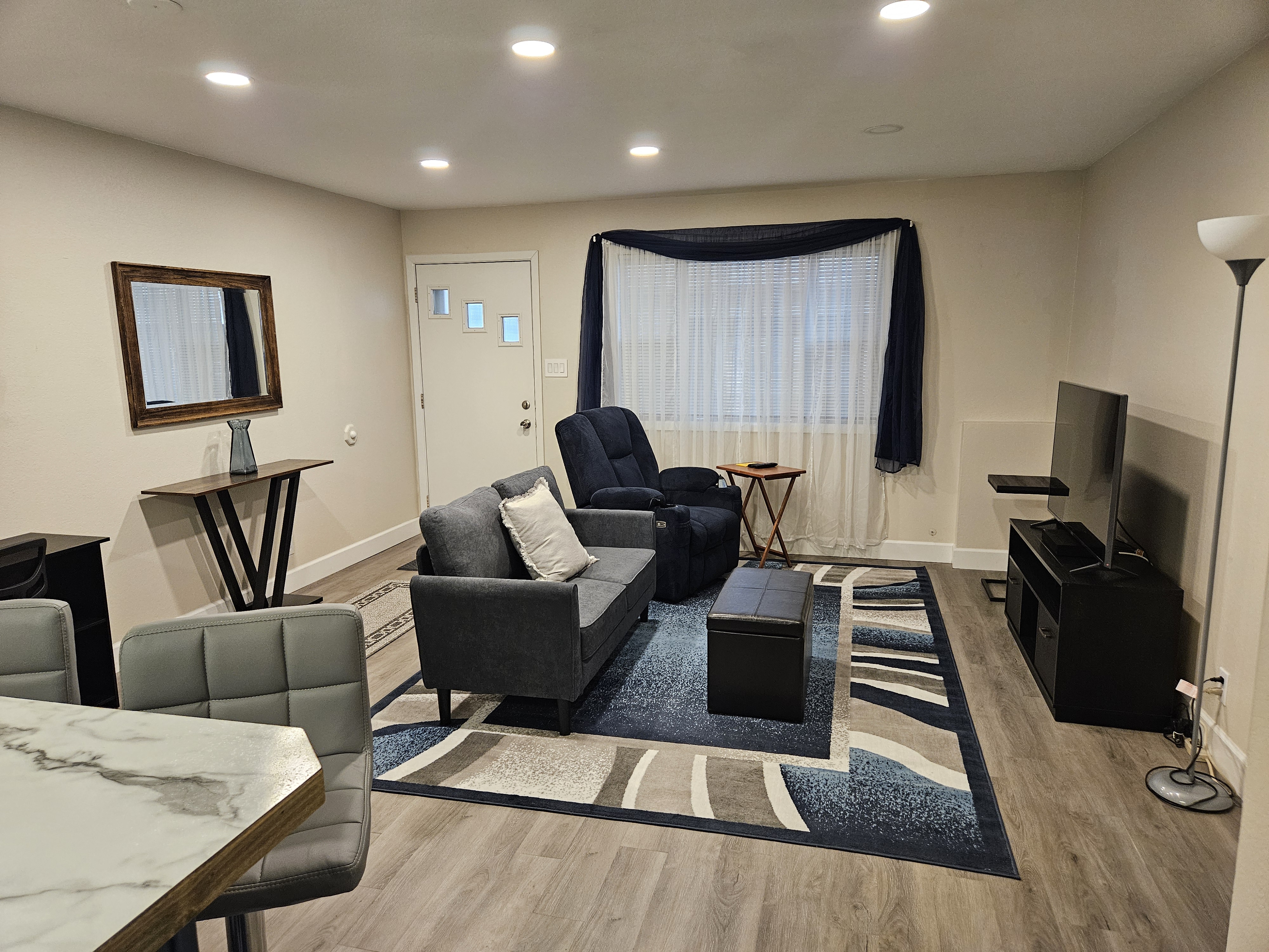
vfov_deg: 58.9
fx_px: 843
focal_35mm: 23
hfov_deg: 73.9
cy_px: 476
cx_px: 634
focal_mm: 5.4
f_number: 1.8
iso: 500
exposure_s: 1/120
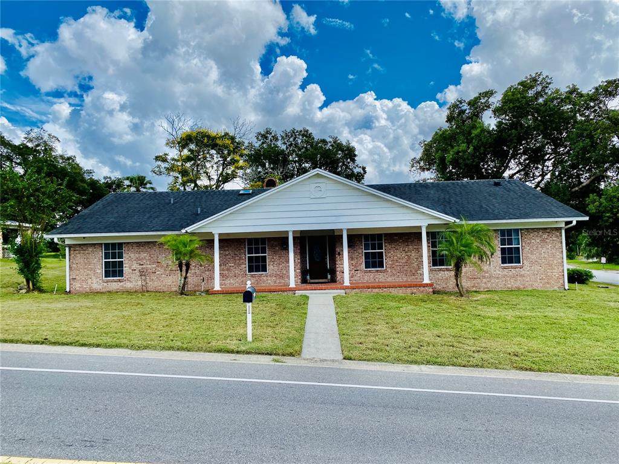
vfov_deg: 53.1
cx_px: 310
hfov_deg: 67.3
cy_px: 232
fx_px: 465
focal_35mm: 26
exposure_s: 1/3401
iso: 32
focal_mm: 4.25
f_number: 1.8
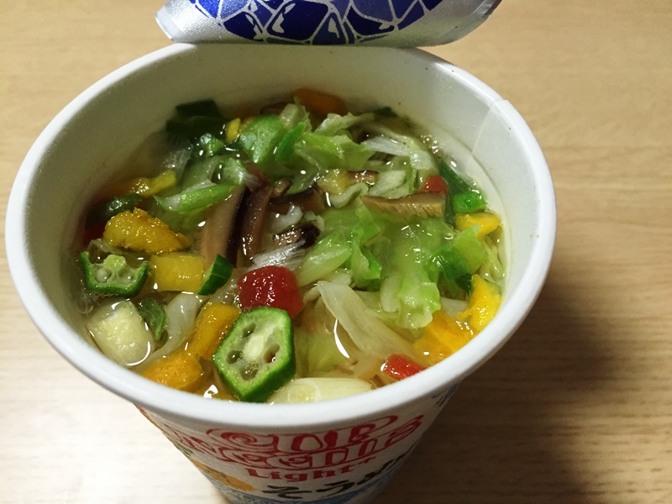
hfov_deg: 61.7
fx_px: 563
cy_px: 252
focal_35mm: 29
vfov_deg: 48.2
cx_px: 336
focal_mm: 4.15
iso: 200
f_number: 2.2
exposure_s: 1/30
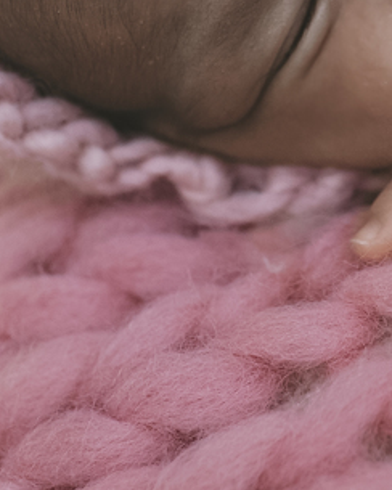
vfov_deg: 14.3
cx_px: 469
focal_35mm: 129
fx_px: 1871
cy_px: -141
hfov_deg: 11.7
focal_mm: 35
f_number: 3.5
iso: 400
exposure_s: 1/200
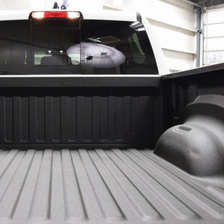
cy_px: 111
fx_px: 344
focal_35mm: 47
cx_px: 58
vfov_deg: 36.1
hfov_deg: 35.3
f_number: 6.3
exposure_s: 1/15
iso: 900
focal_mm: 24
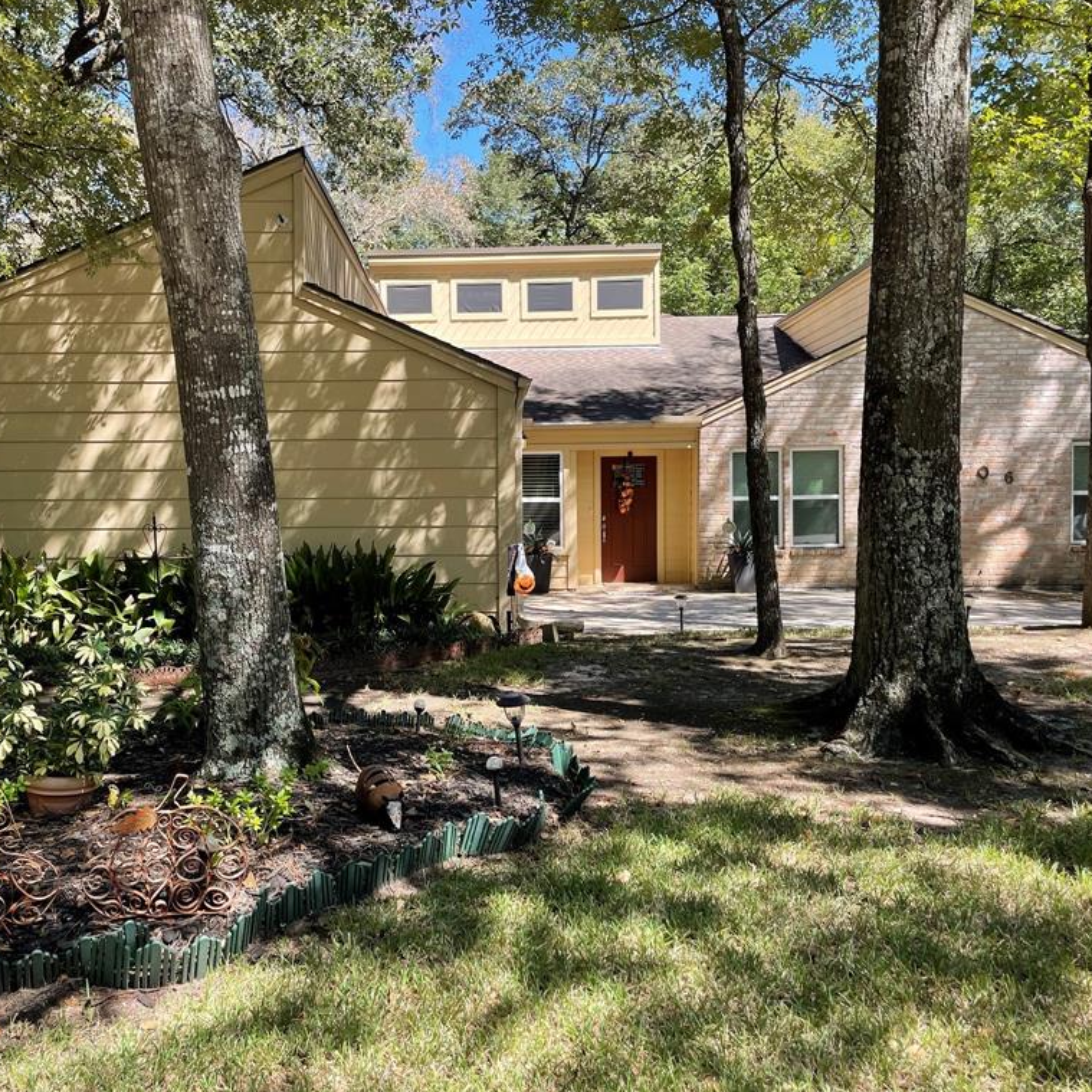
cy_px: 545
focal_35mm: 31
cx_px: 489
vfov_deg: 52.5
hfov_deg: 52.4
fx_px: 1106
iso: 32
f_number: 1.6
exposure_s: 1/515
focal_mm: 4.2
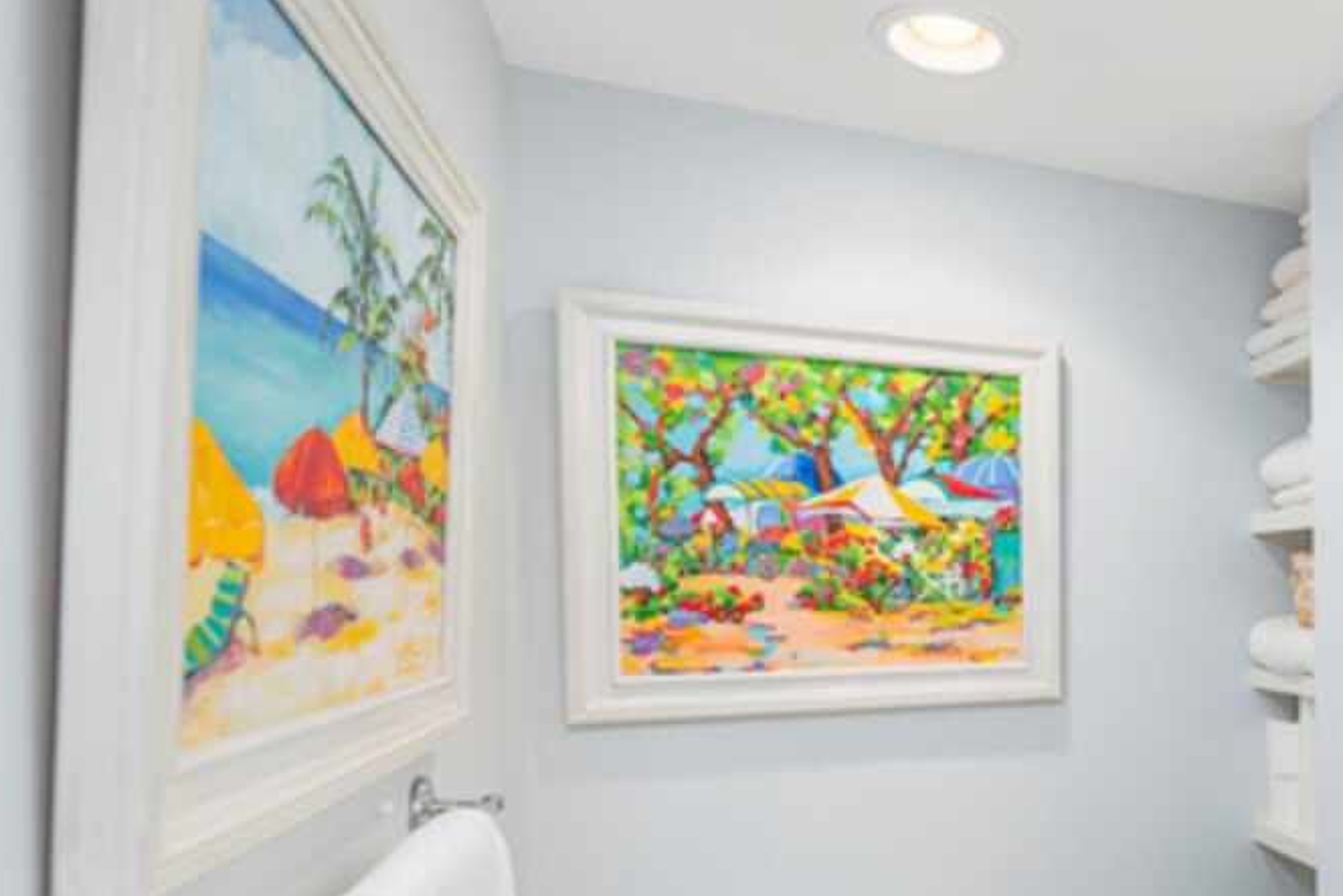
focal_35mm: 27
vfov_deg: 47.1
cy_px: 601
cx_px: 1266
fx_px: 1007
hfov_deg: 55.9
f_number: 7.1
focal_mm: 14
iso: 125
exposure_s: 1/100
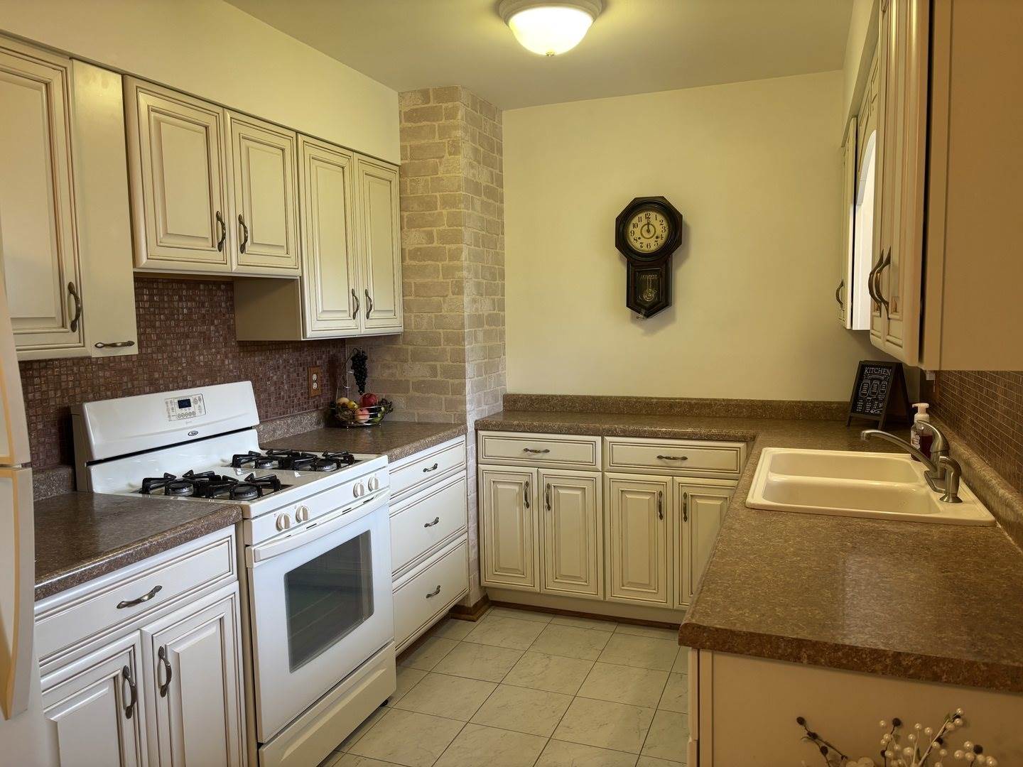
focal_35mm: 26
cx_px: 512
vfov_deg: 53.1
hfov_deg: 67.3
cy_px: 384
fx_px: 768
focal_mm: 5.96
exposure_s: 1/60
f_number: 1.6
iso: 80
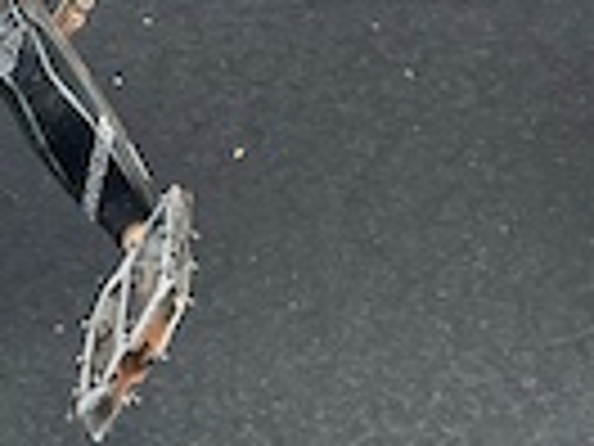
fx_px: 2711
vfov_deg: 8.7
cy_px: -572
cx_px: 360
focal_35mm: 158
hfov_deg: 12.5
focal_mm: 4.2
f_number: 1.6
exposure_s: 1/121
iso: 64
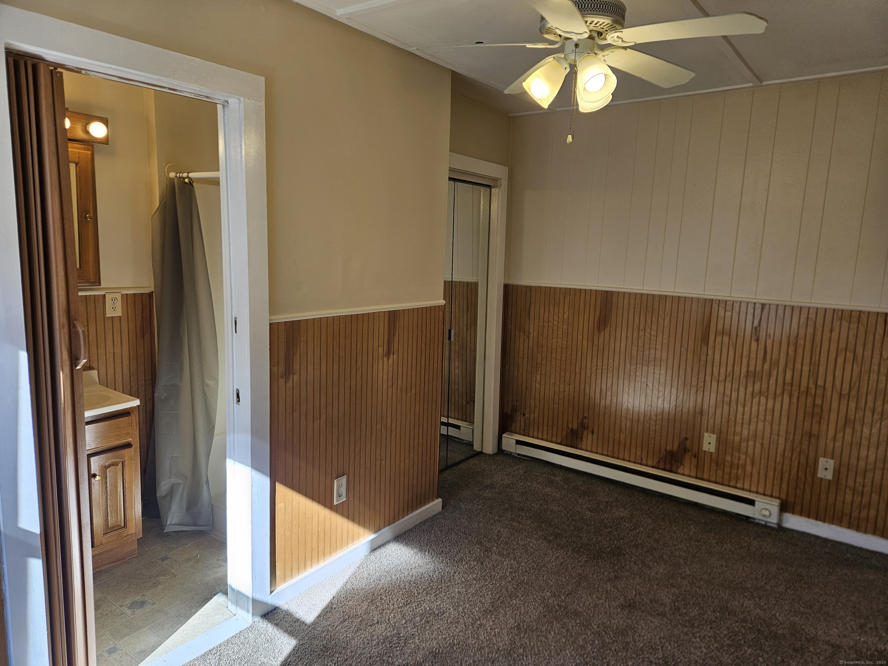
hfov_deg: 73.9
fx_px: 590
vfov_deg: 58.9
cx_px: 444
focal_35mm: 23
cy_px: 333
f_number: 1.8
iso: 32
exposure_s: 1/120
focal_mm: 5.4
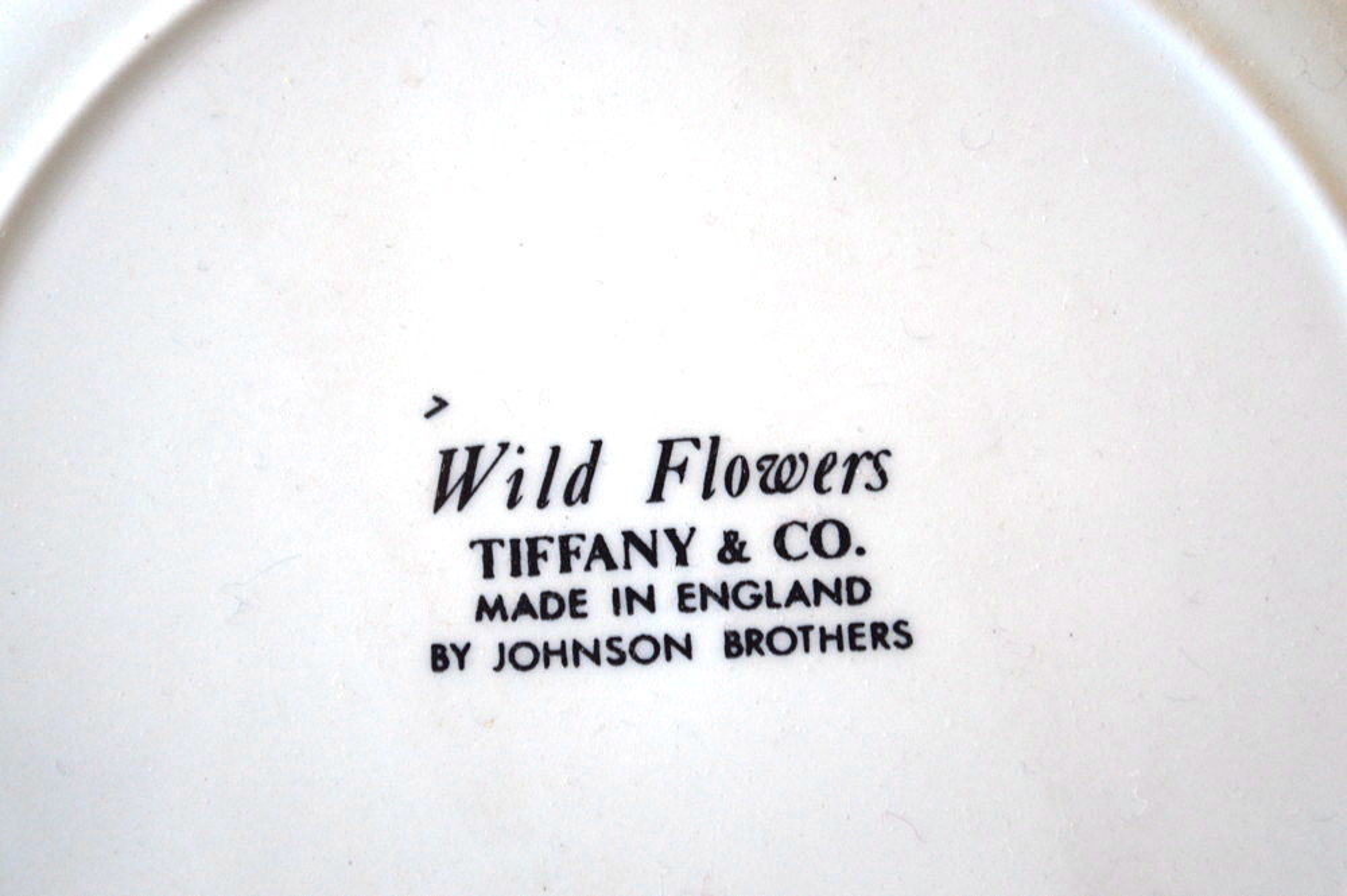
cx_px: 674
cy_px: 448
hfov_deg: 24.6
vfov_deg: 16.5
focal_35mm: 82
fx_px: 3084
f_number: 5.6
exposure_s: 1/40
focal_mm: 55
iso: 400
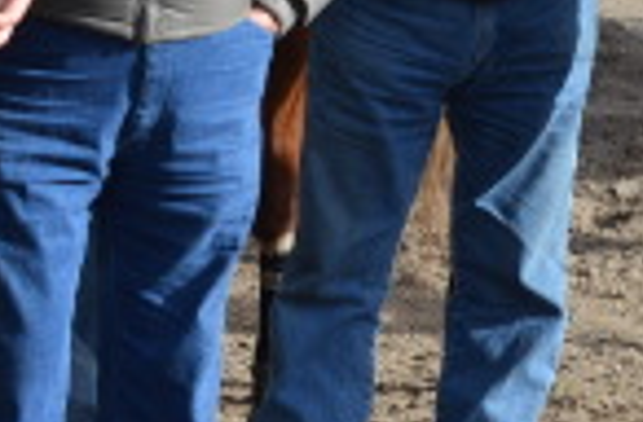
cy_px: 103
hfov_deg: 6.3
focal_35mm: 329
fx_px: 5851
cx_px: 405
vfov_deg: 4.1
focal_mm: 50
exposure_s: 1/250
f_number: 8
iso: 200
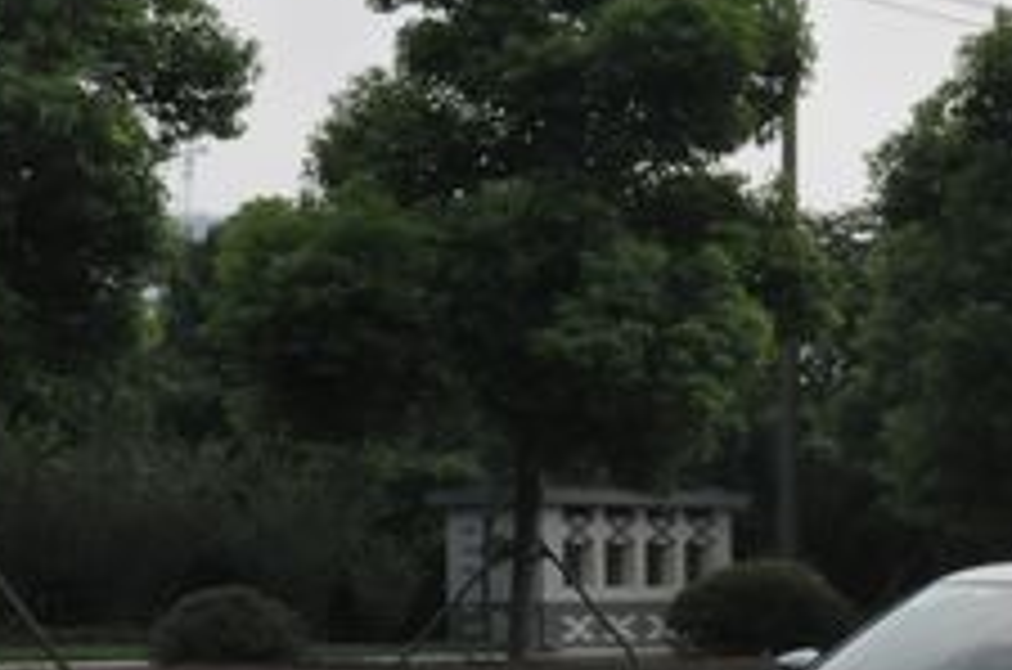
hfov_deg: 14.9
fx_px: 3815
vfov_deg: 10.0
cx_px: 994
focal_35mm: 136
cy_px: 679
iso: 2000
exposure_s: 1/1000
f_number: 16
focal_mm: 34
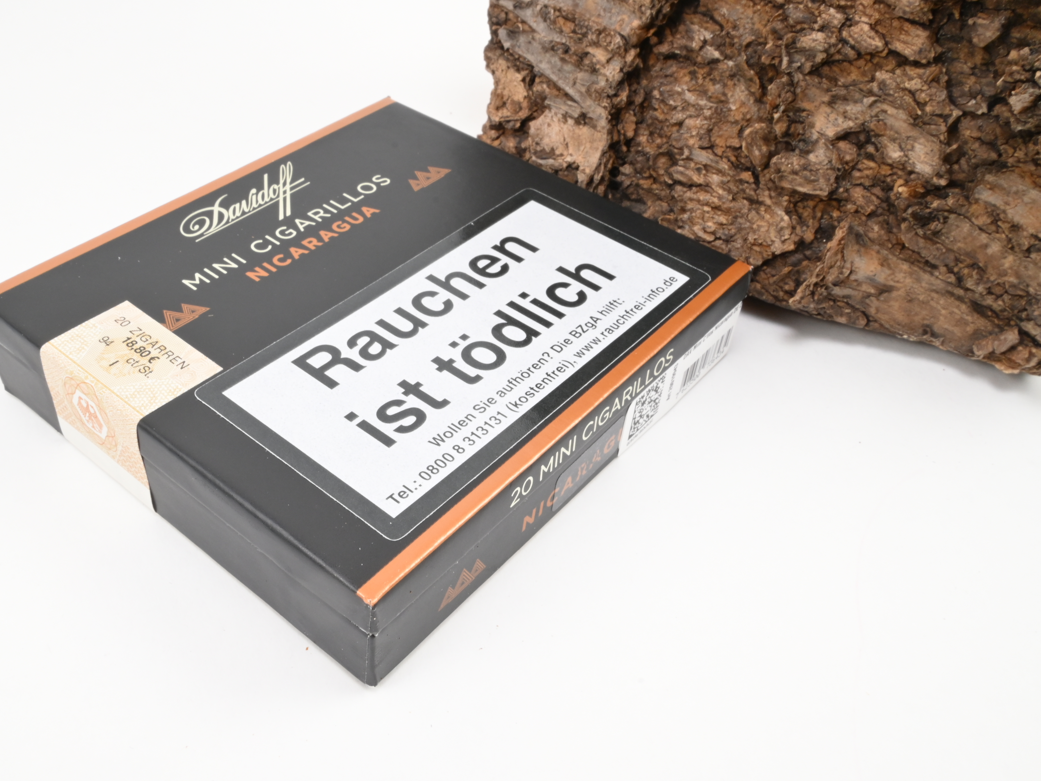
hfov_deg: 55.2
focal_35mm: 33
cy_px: 396
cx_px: 449
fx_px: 992
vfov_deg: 42.9
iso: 640
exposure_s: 1/15
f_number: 22
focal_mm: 20
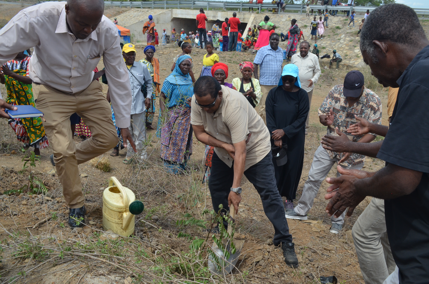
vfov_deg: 36.7
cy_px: 142
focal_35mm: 36
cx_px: 214
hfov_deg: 53.2
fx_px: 428
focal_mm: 24
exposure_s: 1/500
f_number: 11
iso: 400
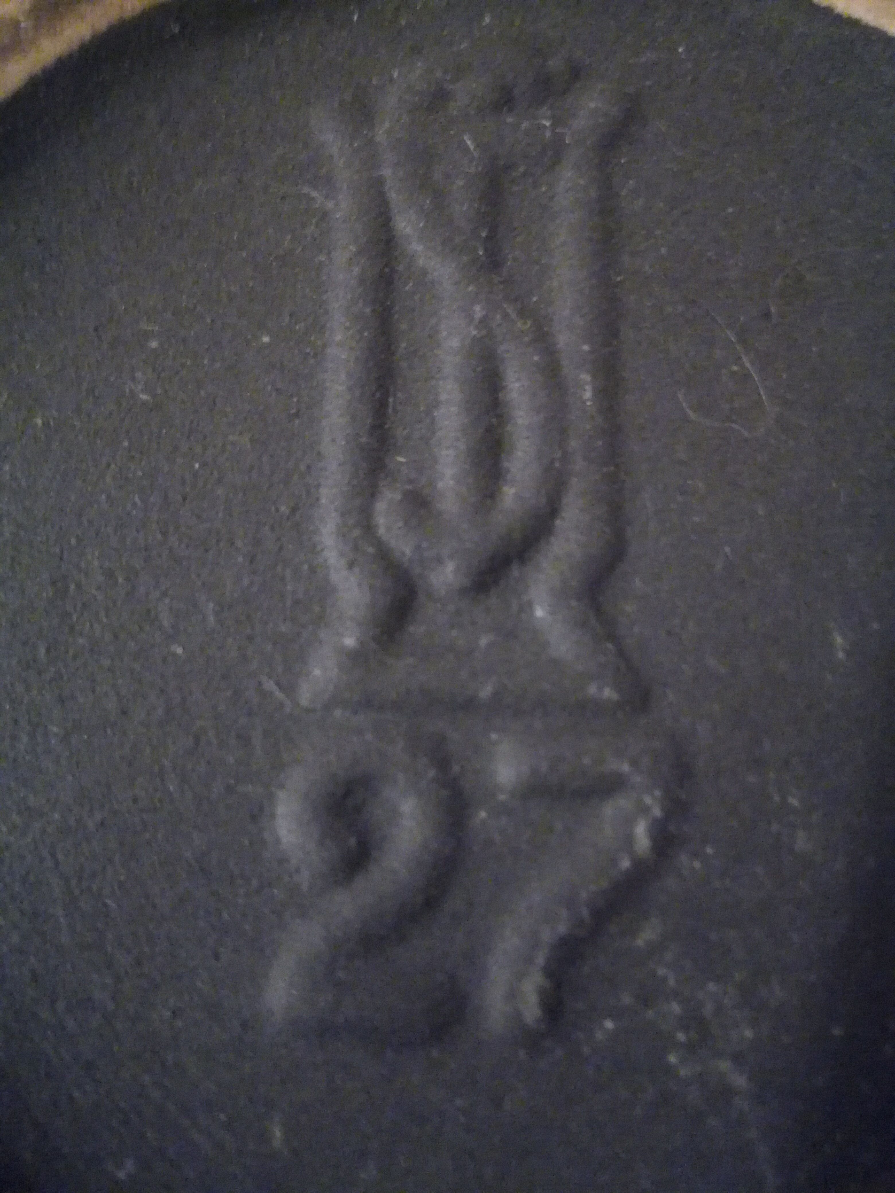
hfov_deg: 51.4
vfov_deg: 65.3
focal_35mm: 27
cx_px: 448
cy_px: 596
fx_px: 931
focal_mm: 3.79
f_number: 2
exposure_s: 1/12.5
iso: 3200
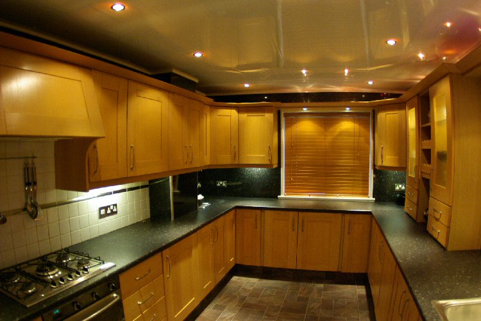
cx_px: 240
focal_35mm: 22
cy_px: 160
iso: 800
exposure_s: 1/15
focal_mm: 15
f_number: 4
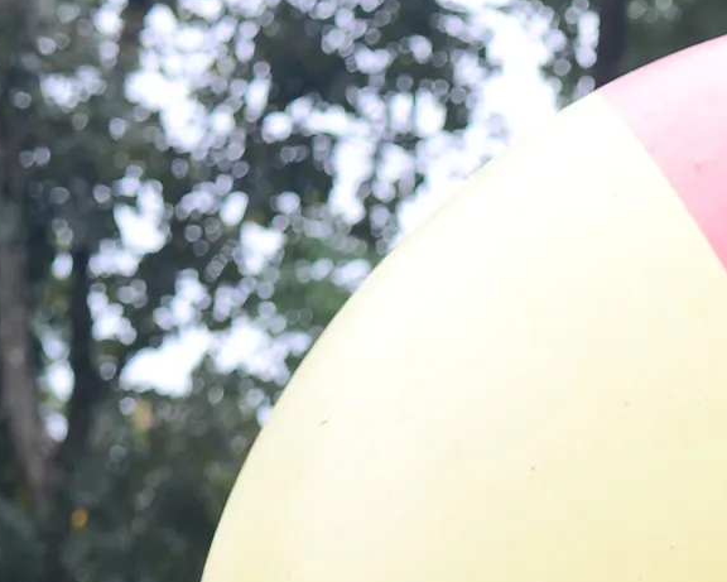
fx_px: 5272
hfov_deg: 7.6
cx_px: 1415
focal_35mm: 245
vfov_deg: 6.1
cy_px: 1242
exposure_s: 1/500
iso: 200
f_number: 2.8
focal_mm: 50
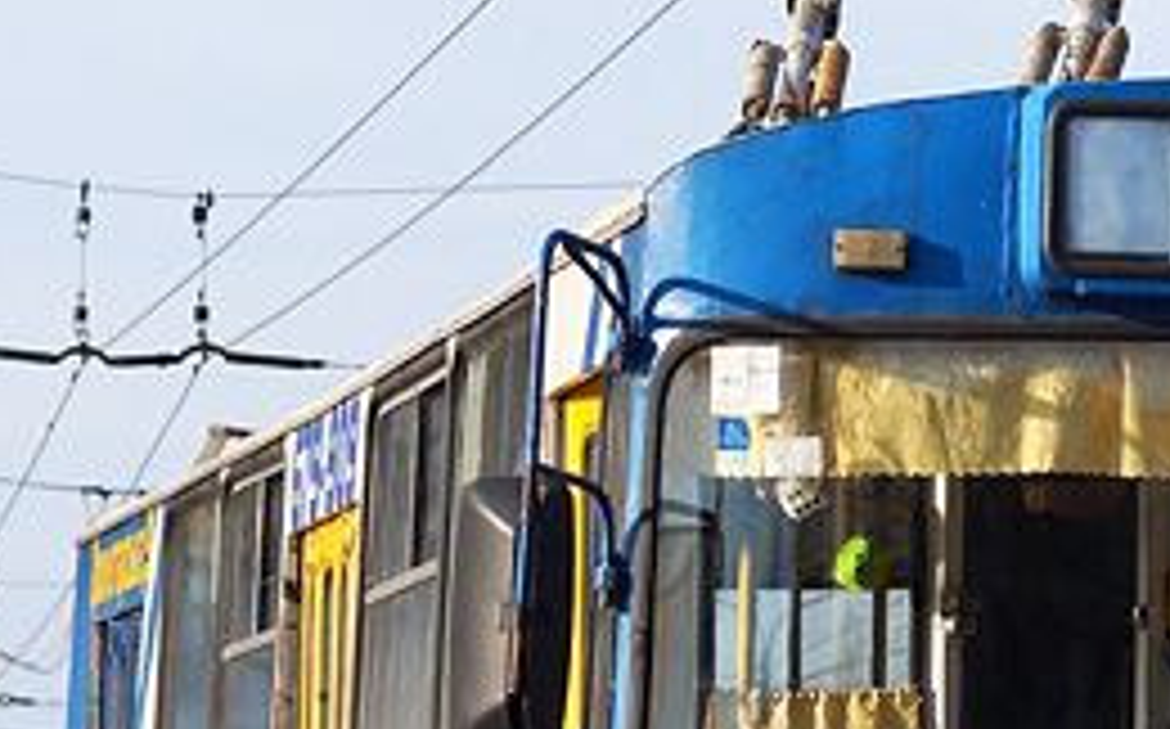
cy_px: 385
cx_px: 1305
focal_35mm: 353
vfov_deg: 3.7
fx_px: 11246
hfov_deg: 5.9
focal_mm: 50
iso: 100
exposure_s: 1/1600
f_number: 4
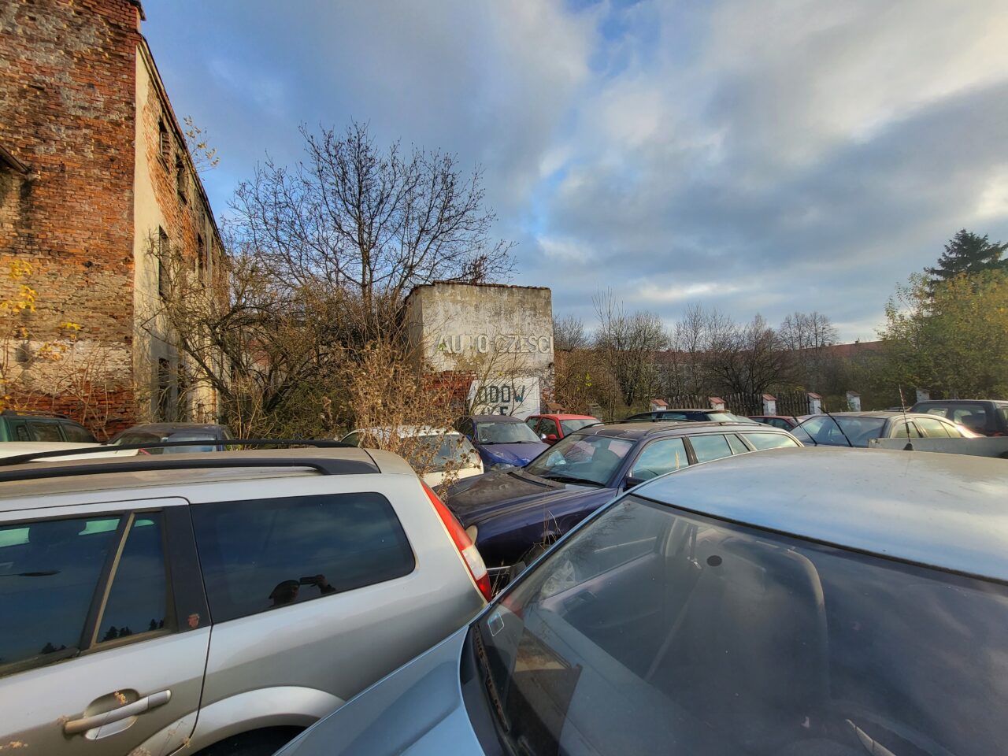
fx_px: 379
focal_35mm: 13
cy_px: 378
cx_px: 504
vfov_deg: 89.9
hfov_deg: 106.2
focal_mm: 1.74
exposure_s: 1/230
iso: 32
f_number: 2.2
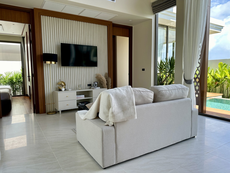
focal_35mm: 24
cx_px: 115
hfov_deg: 71.6
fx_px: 159
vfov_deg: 56.8
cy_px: 86
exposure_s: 1/690
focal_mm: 6.86
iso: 80
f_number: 1.78
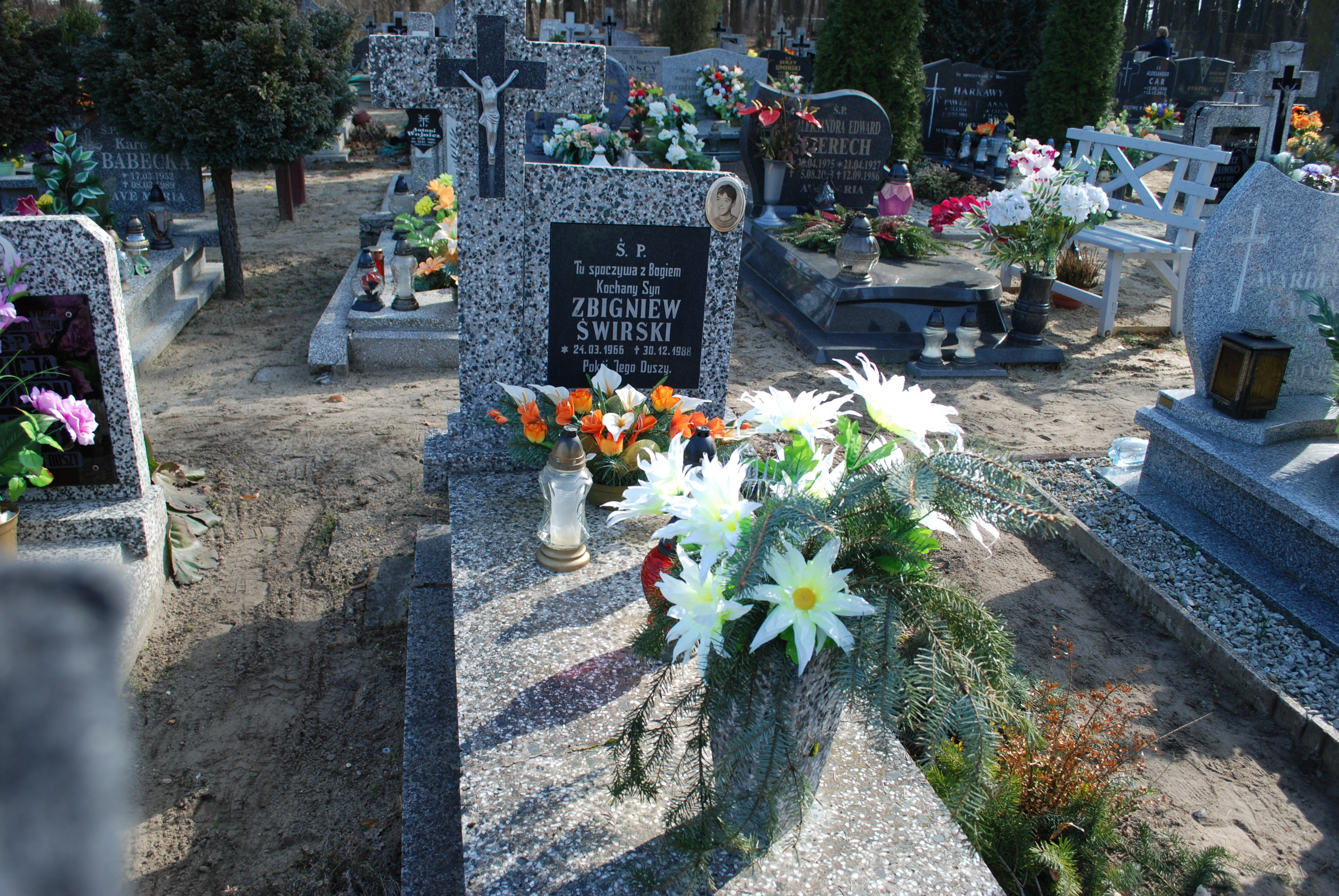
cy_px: 448
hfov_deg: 67.3
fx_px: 1005
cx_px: 670
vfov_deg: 48.0
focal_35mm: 27
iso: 100
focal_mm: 18
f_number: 5.6
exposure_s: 1/125
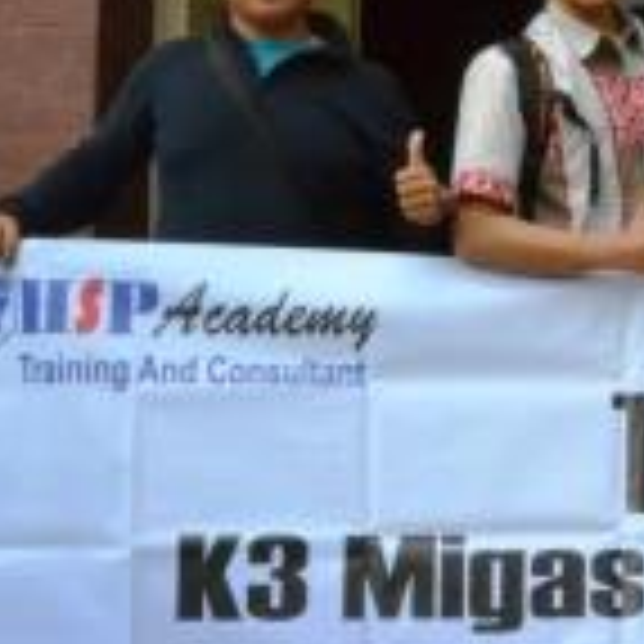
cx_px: 851
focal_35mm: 120
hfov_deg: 13.9
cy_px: 209
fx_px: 2526
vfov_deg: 14.5
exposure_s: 1/250
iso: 3200
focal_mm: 30
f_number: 29
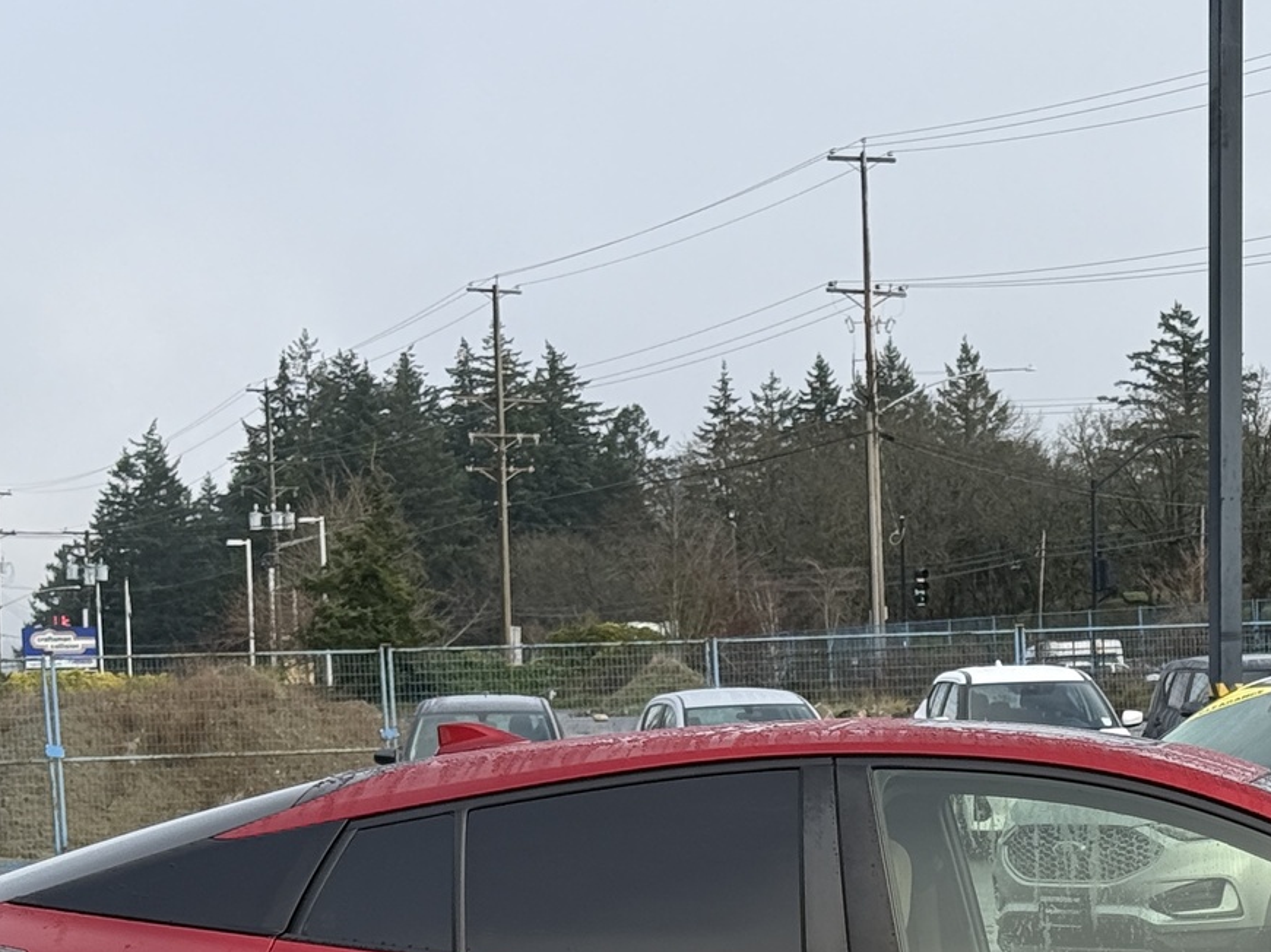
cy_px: 1060
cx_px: 1002
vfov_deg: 12.9
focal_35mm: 113
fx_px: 4148
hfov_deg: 17.3
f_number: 1.78
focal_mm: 6.76
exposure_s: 1/1013
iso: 64
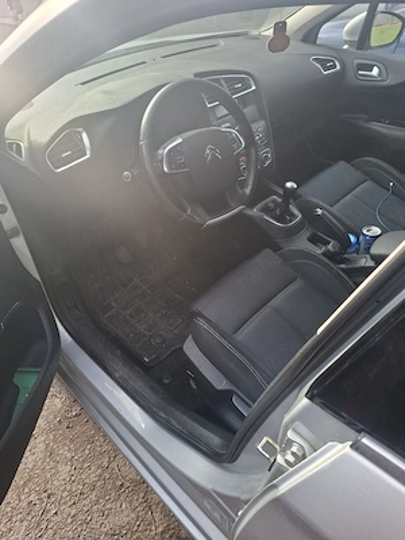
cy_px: 270
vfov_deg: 73.9
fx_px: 359
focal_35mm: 23
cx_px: 202
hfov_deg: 58.9
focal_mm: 5.54
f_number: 1.8
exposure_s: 1/189
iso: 50
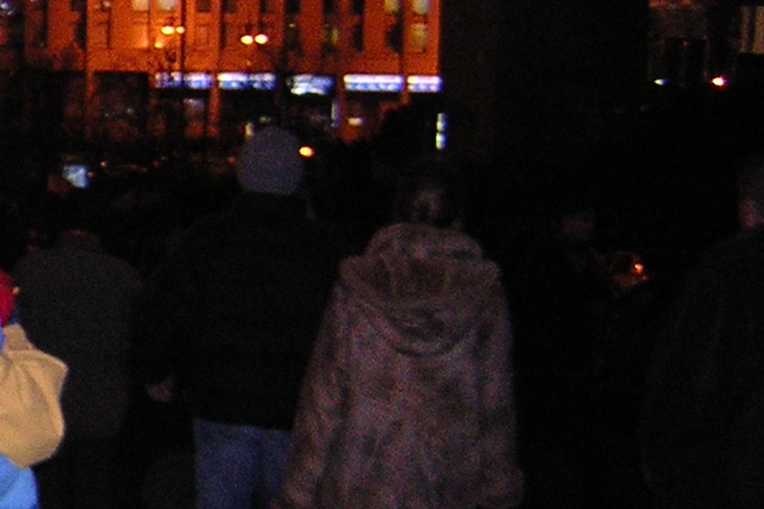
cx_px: -129
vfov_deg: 13.7
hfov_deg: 19.3
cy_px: 305
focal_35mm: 100
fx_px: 2122
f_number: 2.6
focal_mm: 4.7
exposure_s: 1/60.1
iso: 400
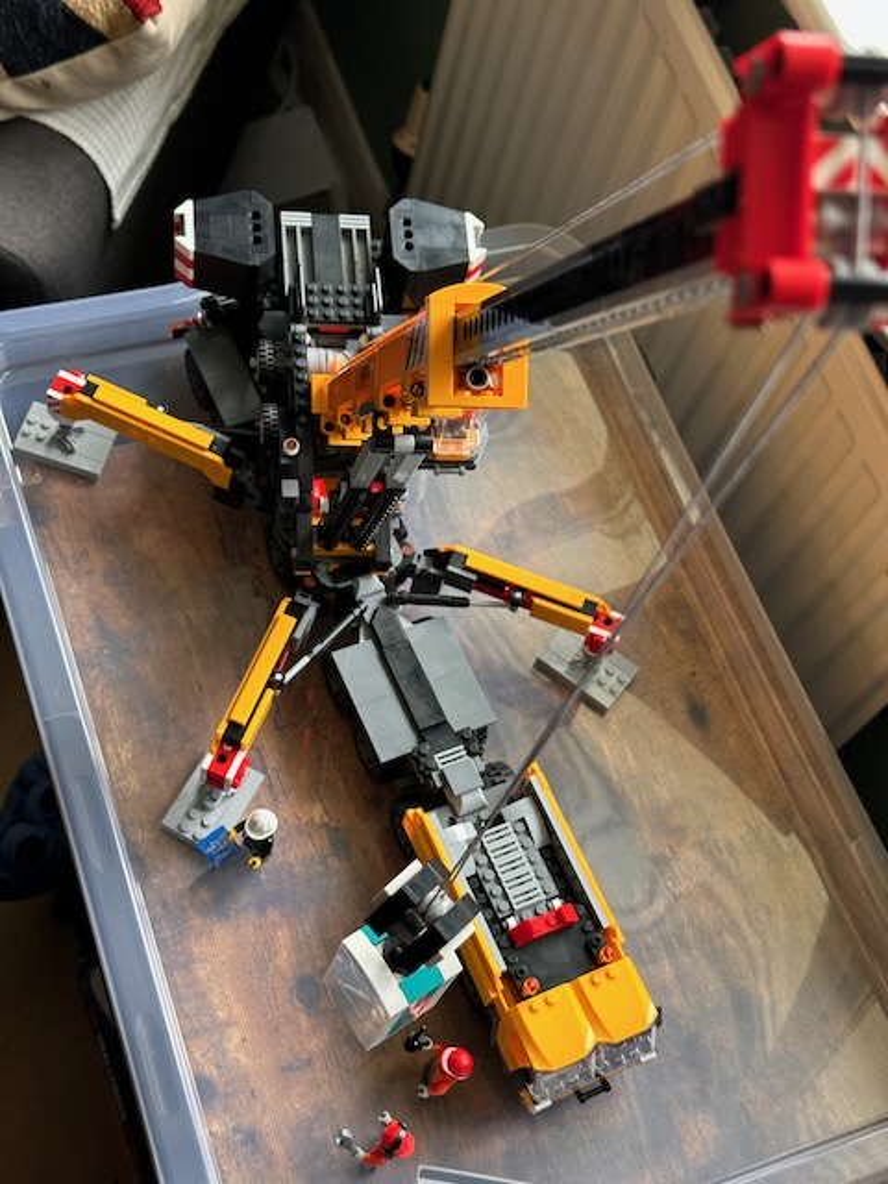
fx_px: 1642
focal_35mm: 48
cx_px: 444
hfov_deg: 30.3
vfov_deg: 39.7
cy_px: 592
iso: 80
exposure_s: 1/62
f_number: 1.78
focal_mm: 6.86
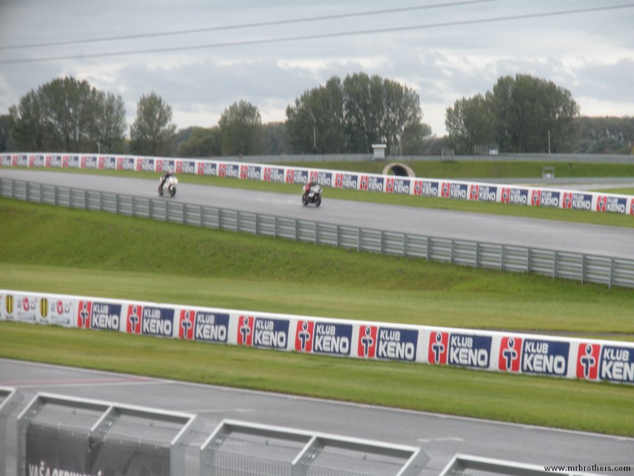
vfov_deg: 8.5
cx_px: 317
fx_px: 3187
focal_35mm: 174
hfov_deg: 11.4
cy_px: 238
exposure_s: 1/250
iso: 168
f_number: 5.6
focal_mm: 31.5
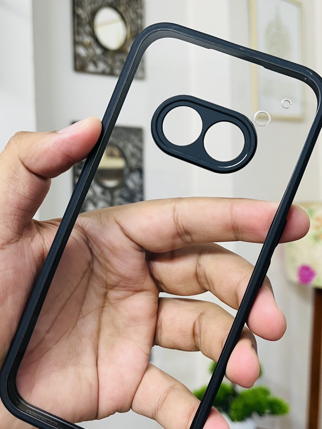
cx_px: 161
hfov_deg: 35.1
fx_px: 508
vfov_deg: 45.6
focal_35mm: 41
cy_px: 178
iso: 80
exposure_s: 1/50
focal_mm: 5.1
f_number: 1.6
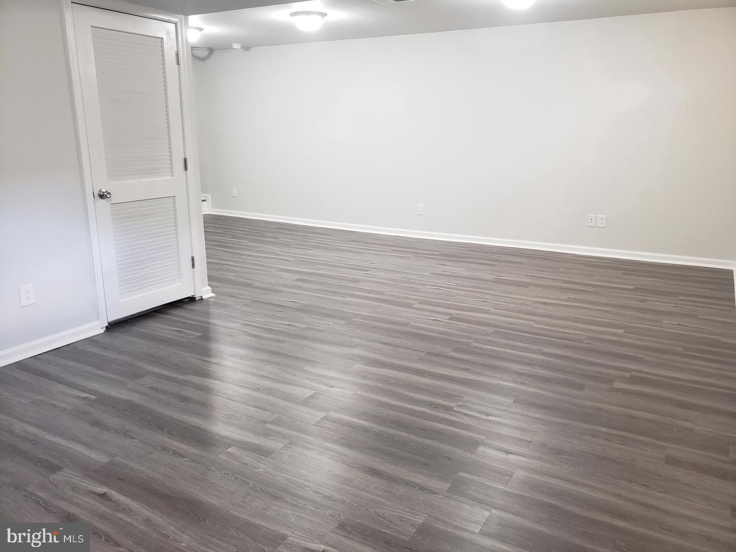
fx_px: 553
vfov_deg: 53.1
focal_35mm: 26
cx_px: 368
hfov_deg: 67.3
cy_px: 276
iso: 320
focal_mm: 4.3
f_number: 1.5
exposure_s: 1/40
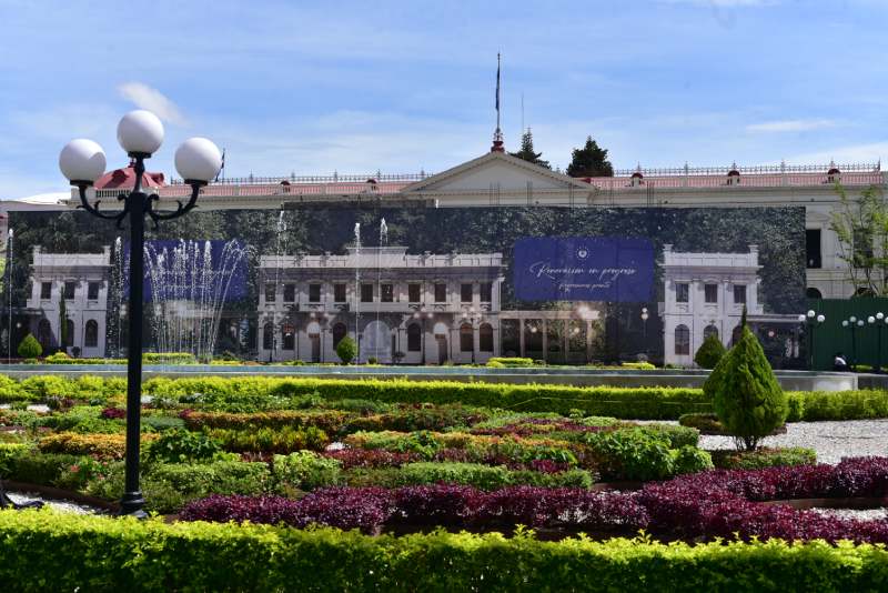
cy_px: 296
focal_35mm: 50
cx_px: 444
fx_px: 1234
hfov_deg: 39.6
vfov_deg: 27.0
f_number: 8
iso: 125
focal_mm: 50
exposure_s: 1/400
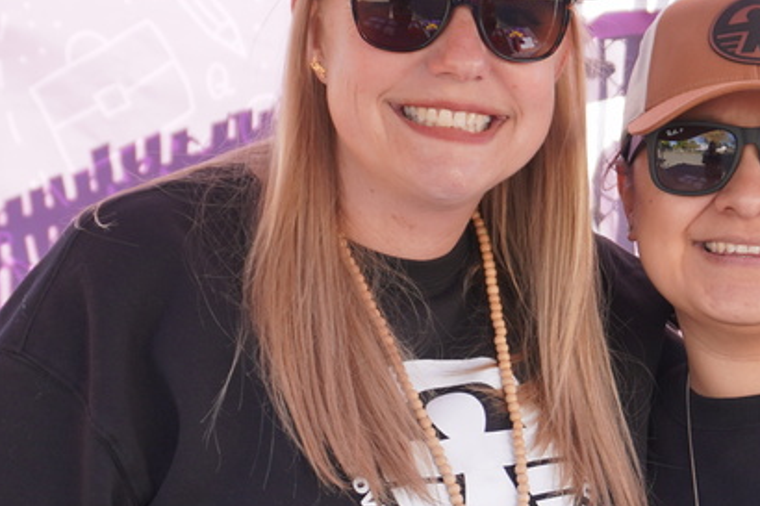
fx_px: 1820
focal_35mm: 86
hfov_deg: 23.1
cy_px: 449
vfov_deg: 15.7
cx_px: 643
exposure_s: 1/160
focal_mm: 23
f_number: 4
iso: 200
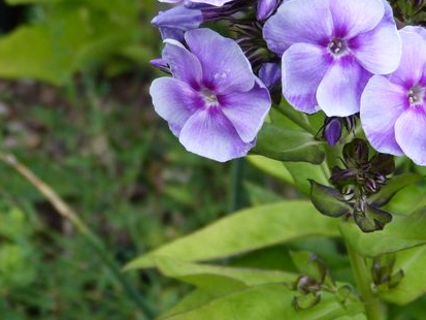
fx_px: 1526
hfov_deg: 15.8
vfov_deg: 11.9
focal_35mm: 124
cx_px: 324
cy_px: 50
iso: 160
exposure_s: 1/60
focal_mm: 11.6
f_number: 3.3
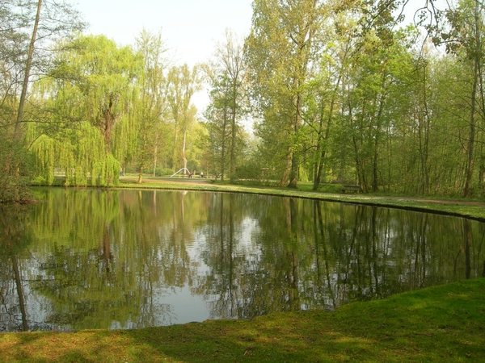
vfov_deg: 37.7
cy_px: 182
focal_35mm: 38
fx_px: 532
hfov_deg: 49.0
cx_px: 242
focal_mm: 7.8
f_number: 4.8
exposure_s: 1/138
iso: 50
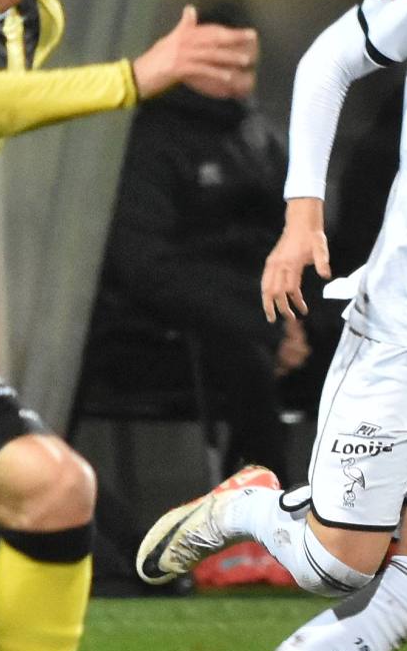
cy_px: 386
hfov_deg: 1.5
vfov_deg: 2.5
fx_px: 15205
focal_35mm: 856
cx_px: 122
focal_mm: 190
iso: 2500
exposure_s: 1/640
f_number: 2.8
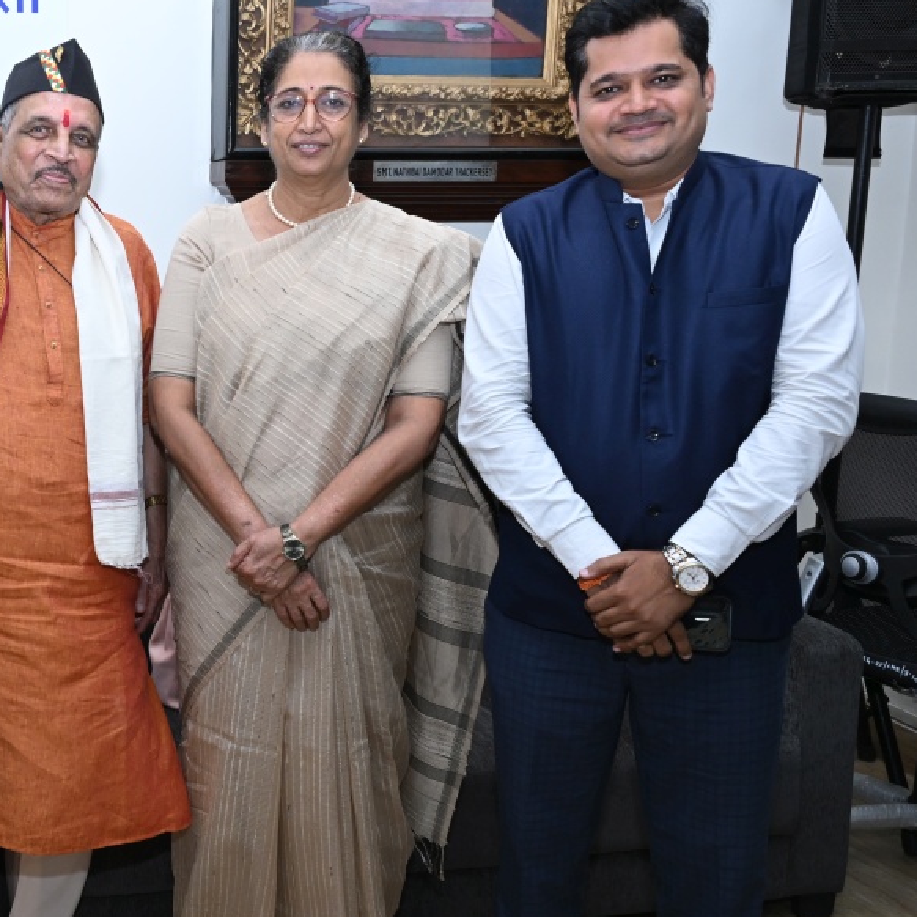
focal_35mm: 42
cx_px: 47
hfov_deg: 36.8
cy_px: 434
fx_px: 1259
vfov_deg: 40.0
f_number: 6.3
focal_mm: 24
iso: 1250
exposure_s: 1/200
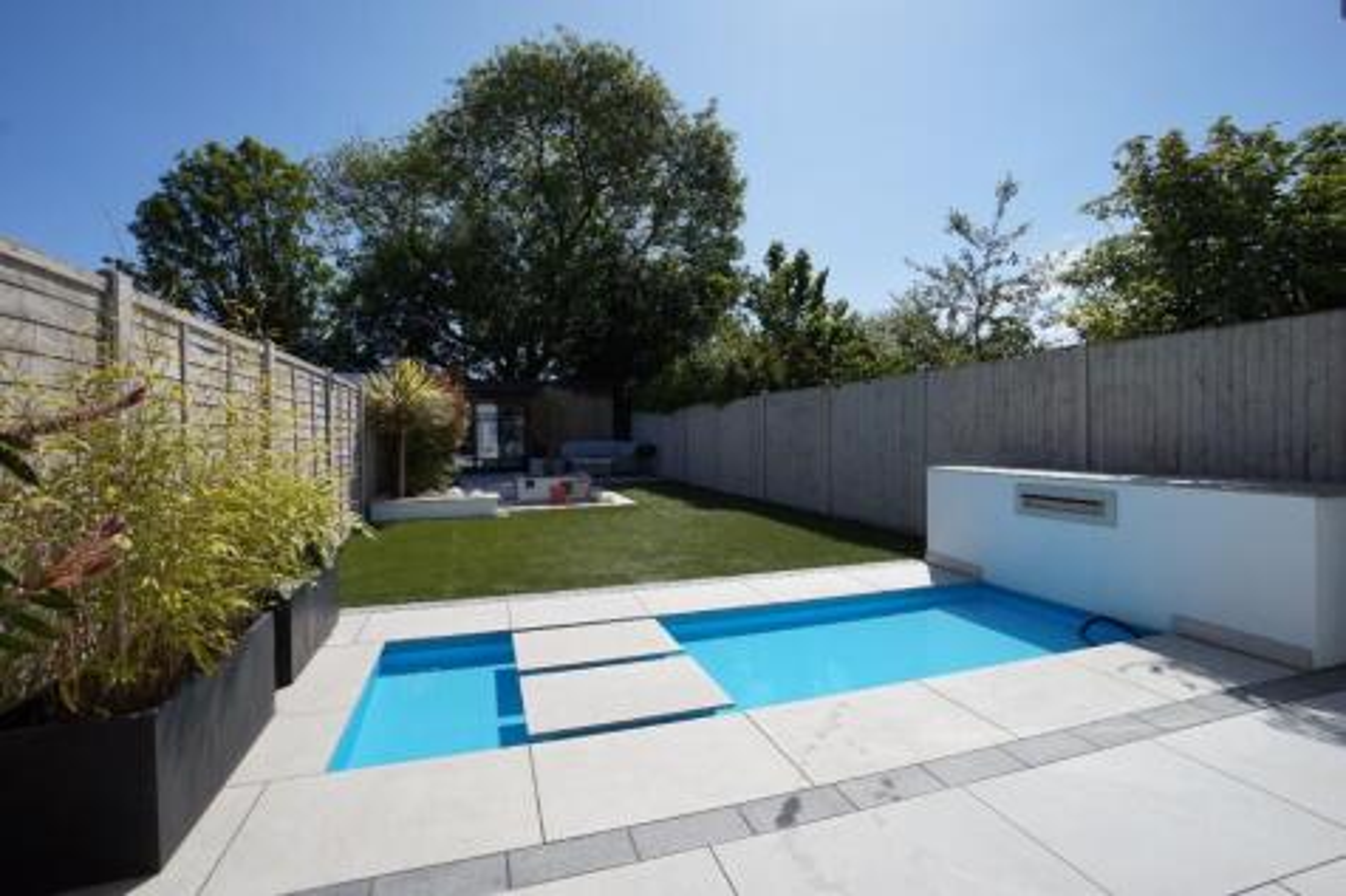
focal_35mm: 15
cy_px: 448
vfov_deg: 77.3
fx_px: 561
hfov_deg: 100.4
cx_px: 673
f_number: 11
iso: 100
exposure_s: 1/200
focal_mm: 10
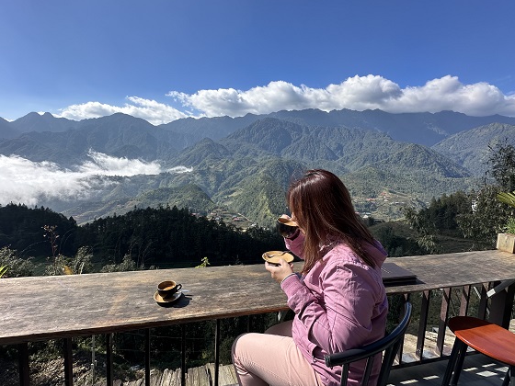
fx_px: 223
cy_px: 183
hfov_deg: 98.1
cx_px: 246
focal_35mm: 15
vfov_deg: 81.7
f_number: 2.2
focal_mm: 2.22
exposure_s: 1/1289
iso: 40
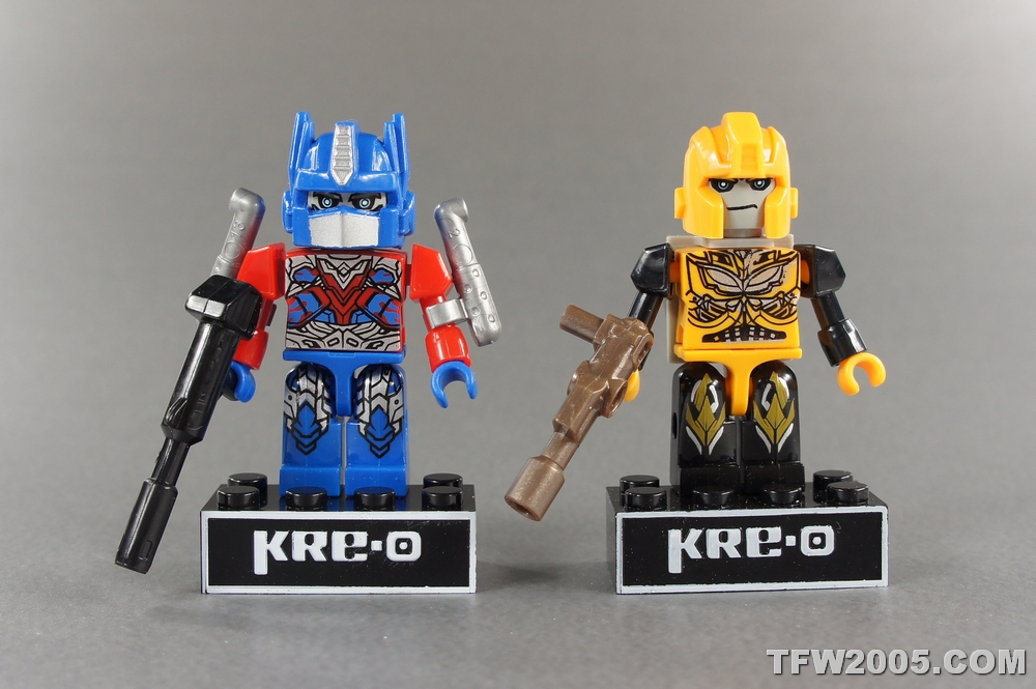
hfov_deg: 57.3
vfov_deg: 39.9
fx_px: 949
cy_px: 344
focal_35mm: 33
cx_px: 518
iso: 400
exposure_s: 1/60
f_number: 8
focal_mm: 22
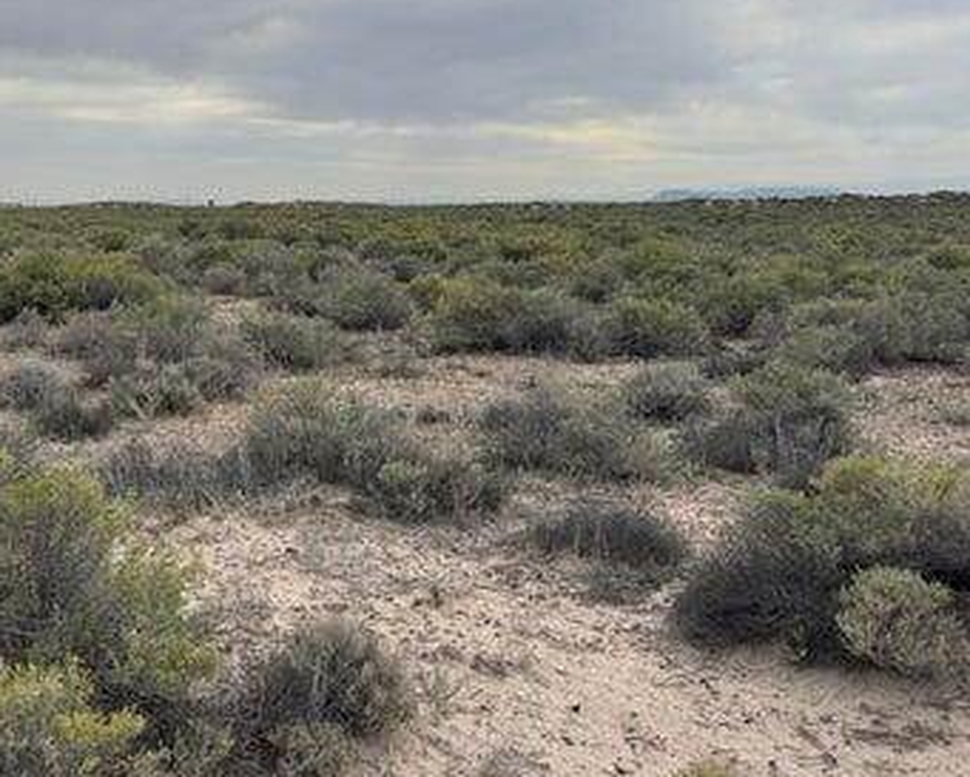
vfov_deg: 33.8
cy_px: 253
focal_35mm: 44
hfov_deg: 39.2
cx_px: 111
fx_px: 1264
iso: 80
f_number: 1.78
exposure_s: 1/4950
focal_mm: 6.76
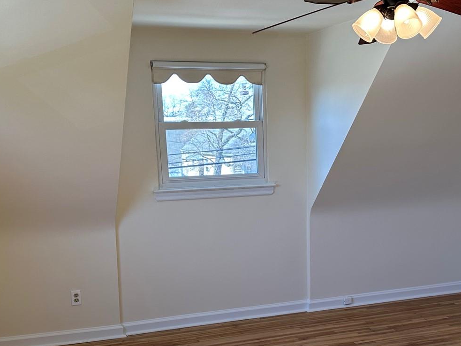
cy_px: 254
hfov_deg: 38.0
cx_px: 279
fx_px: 666
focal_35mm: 50
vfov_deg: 28.7
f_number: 1.78
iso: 80
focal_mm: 6.86
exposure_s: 1/190
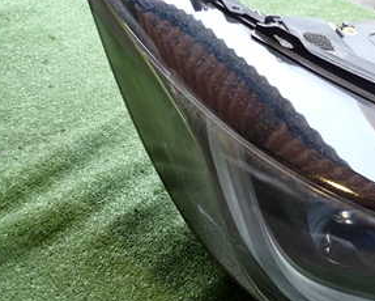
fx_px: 566
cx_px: 379
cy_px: 194
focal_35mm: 51
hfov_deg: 33.4
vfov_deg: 29.6
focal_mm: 4.5
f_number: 2
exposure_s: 1/100
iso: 200
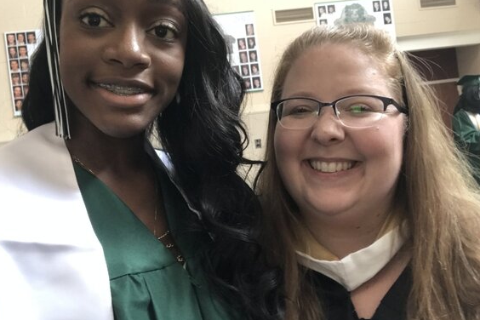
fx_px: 547
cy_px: 151
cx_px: 232
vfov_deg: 32.6
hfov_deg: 47.4
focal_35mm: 41
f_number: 2.2
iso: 80
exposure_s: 1/30
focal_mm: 2.87
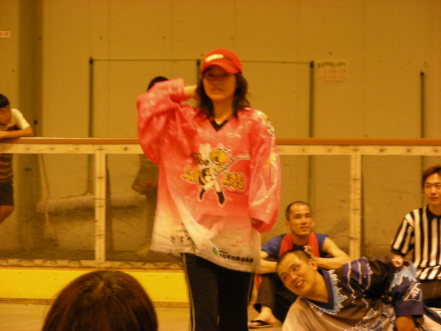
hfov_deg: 11.5
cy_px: 166
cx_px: 220
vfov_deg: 8.6
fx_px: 2191
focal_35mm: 172
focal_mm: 28.7
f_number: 3.5
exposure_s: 1/18.4
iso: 200
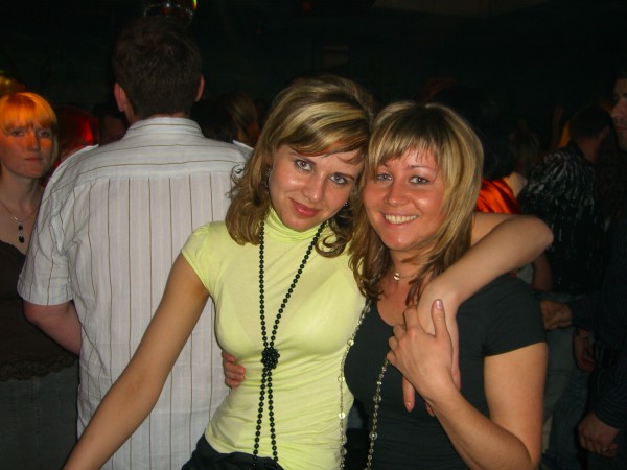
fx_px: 688
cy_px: 235
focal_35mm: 38
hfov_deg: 49.0
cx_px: 314
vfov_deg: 37.7
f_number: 2.8
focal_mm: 7.9
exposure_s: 1/60
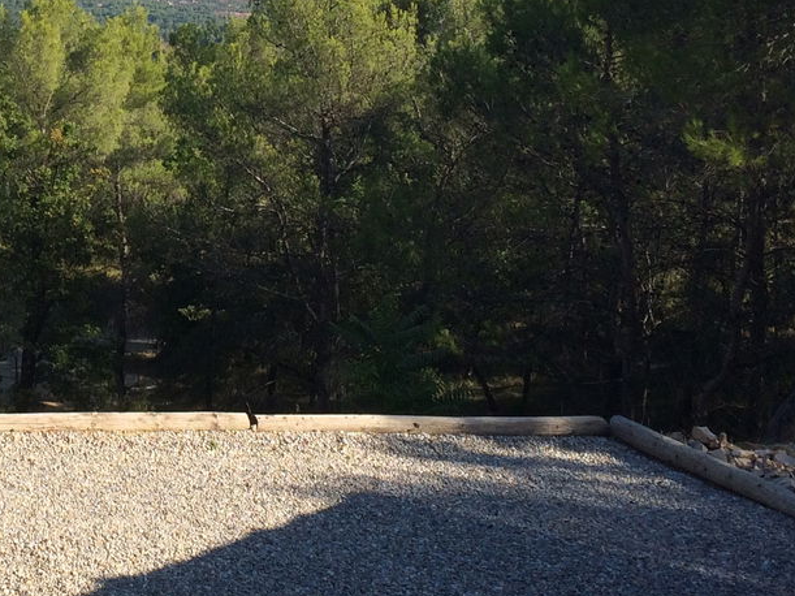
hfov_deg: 24.5
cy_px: 144
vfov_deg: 19.2
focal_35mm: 76
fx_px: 1745
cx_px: 7
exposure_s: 1/1282
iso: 32
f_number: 2.2
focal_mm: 4.15
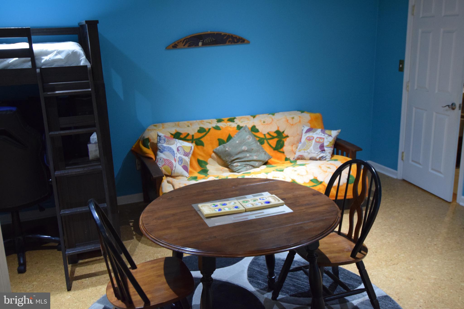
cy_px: 154
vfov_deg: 36.9
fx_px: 464
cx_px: 232
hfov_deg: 53.1
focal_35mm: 36
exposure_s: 1/60
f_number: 4
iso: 2500
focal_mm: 24
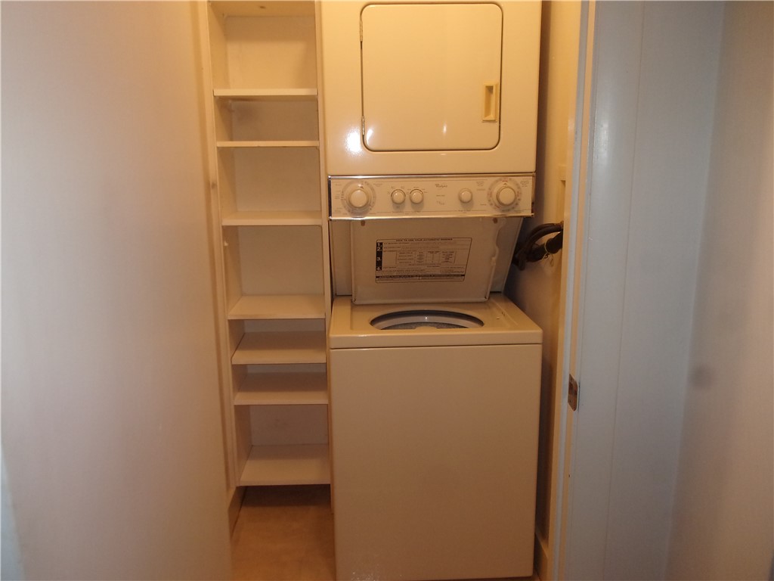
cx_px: 387
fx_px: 626
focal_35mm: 28
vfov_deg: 49.7
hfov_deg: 63.4
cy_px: 290
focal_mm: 5.1
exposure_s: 1/34
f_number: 3.9
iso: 200
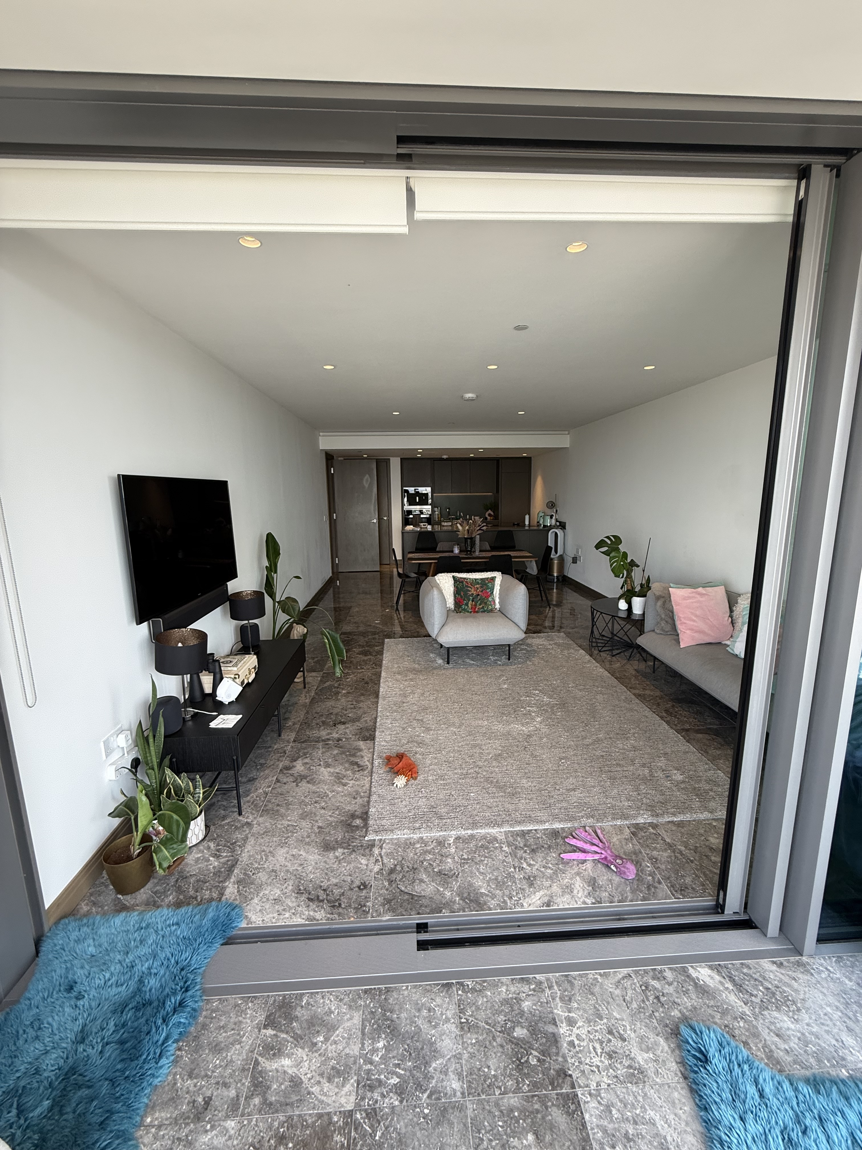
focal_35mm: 14
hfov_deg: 85.7
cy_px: 575
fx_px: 465
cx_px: 431
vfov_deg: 102.1
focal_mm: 2.22
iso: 100
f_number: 2.2
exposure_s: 1/99
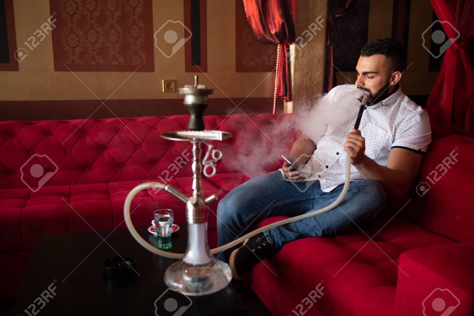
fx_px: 500
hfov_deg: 50.7
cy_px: 158
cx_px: 237
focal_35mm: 38
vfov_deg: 35.0
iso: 500
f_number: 2.8
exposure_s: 1/80
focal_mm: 38
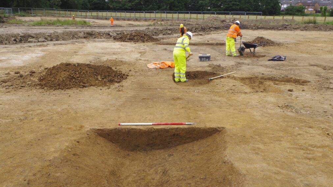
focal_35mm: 33
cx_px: 168
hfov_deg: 59.5
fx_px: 291
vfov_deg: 35.6
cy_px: 101
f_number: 10
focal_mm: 21
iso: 200
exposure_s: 1/125
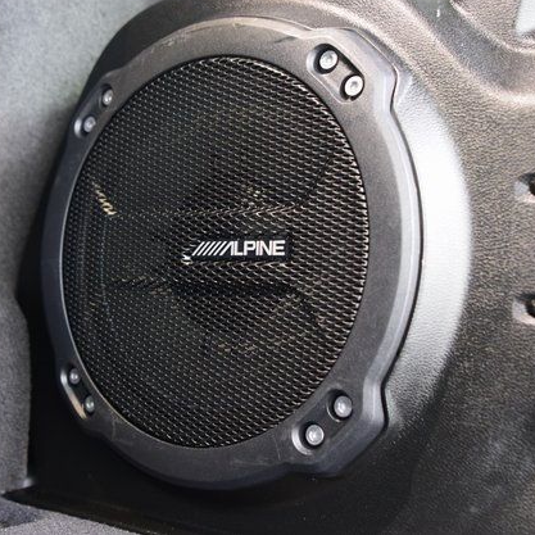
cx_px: 234
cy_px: 262
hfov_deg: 36.0
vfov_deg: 36.1
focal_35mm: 47
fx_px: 822
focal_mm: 24
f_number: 2.8
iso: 1600
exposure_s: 1/2.5
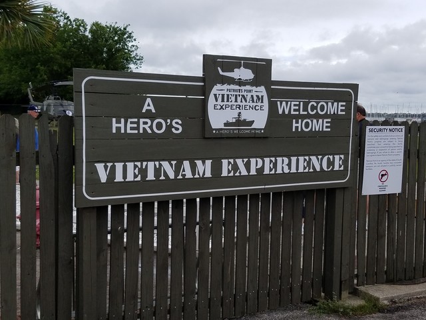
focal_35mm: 26
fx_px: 320
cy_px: 160
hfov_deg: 67.3
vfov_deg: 53.1
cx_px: 213
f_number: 1.7
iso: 50
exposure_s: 1/1800
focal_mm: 4.2
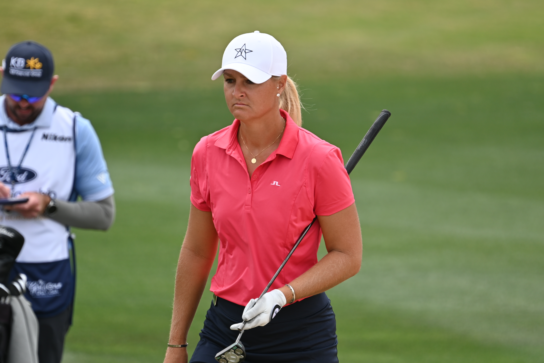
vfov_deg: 2.3
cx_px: 272
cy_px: 182
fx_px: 9066
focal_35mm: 600
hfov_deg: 3.4
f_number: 5.6
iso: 200
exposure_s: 1/640
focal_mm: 400
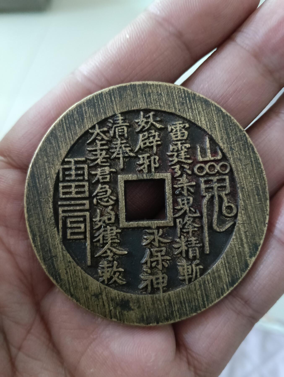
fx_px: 295
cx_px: 142
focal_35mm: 27
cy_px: 188
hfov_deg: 51.5
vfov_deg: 65.3
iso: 1000
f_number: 1.8
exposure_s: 1/25
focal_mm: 3.98
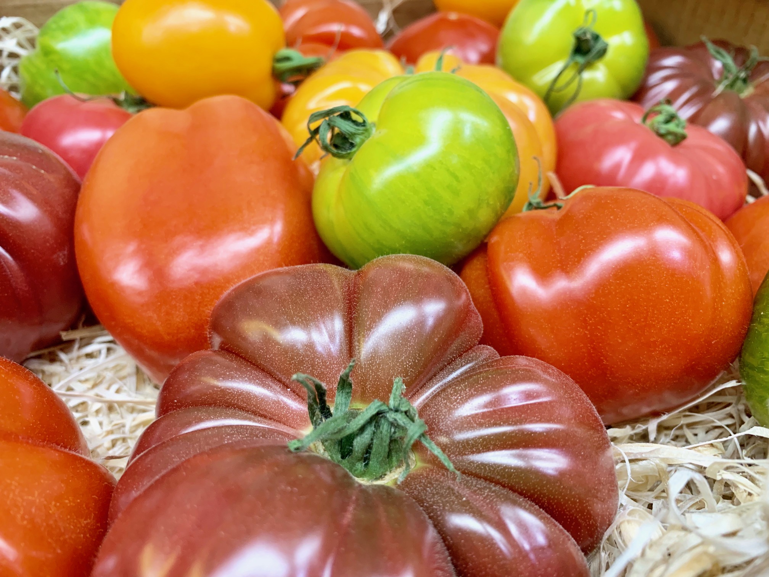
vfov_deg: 53.1
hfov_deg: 67.3
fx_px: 578
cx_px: 384
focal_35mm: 26
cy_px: 288
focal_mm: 4.25
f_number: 1.8
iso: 200
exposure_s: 1/50
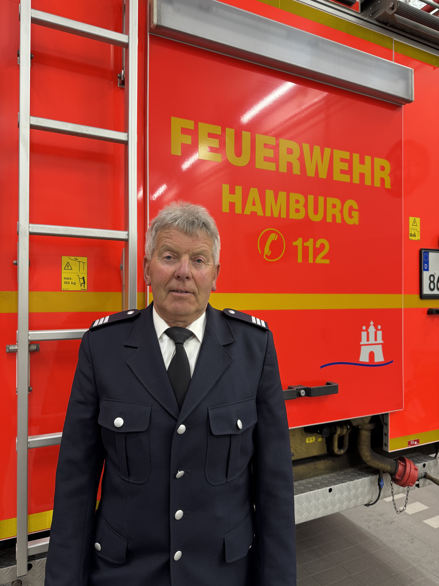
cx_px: 220
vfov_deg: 71.6
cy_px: 293
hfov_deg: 56.8
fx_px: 406
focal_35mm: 24
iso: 125
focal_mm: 6.76
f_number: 1.78
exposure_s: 1/50
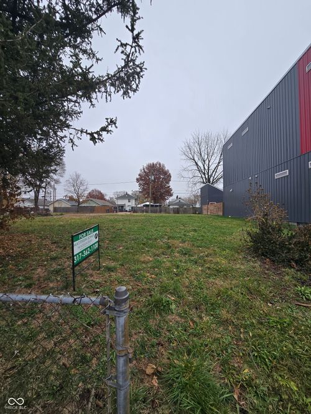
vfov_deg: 106.2
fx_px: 156
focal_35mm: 13
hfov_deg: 89.9
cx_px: 156
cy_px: 207
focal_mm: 2.2
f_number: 2.2
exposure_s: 1/354
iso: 50
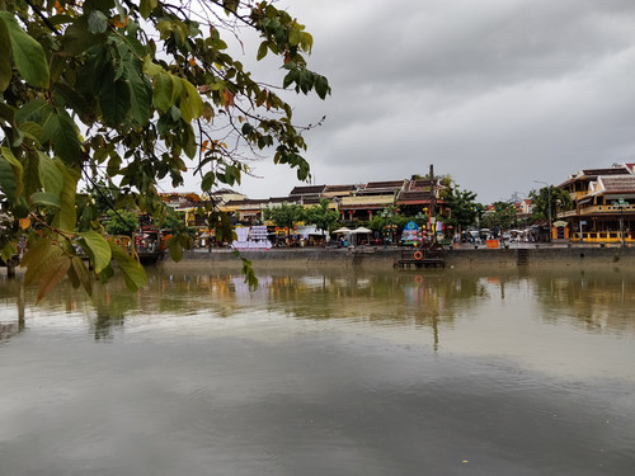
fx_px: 532
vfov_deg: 48.2
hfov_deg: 61.7
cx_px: 318
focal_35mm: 29
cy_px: 238
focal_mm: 4.22
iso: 50
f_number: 1.8
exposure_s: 1/119
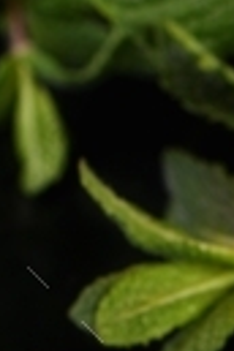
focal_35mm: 718
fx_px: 7000
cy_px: -341
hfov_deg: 1.9
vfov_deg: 2.9
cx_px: -166
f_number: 8
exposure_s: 1/50
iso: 64
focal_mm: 105
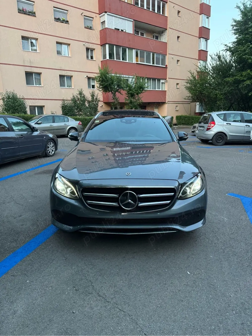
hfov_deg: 56.8
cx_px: 126
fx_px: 233
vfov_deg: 71.6
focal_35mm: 24
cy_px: 168
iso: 200
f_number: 1.78
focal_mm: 6.76
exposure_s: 1/113
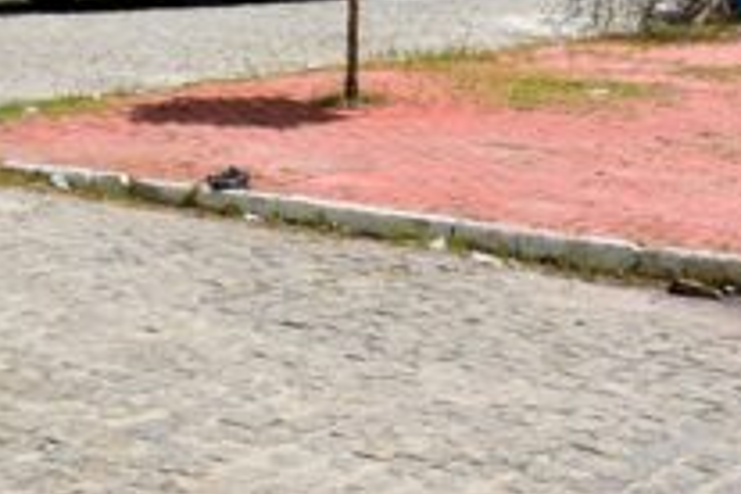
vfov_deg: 12.9
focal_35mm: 97
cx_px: 61
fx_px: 1996
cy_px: -381
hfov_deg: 20.6
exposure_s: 1/400
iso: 200
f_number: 10
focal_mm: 18
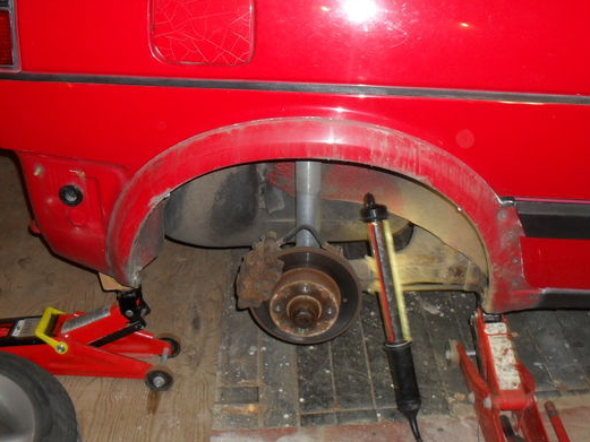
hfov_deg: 43.8
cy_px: 192
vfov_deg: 33.6
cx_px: 313
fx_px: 733
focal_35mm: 43
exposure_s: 1/45
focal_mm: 6.3
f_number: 3.2
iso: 200
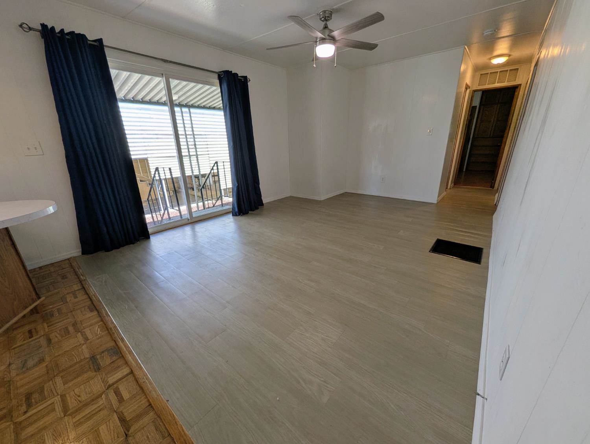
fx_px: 222
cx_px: 295
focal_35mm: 13
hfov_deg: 106.1
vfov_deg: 90.0
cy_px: 222
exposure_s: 1/210
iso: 62
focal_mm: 1.95
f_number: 2.2
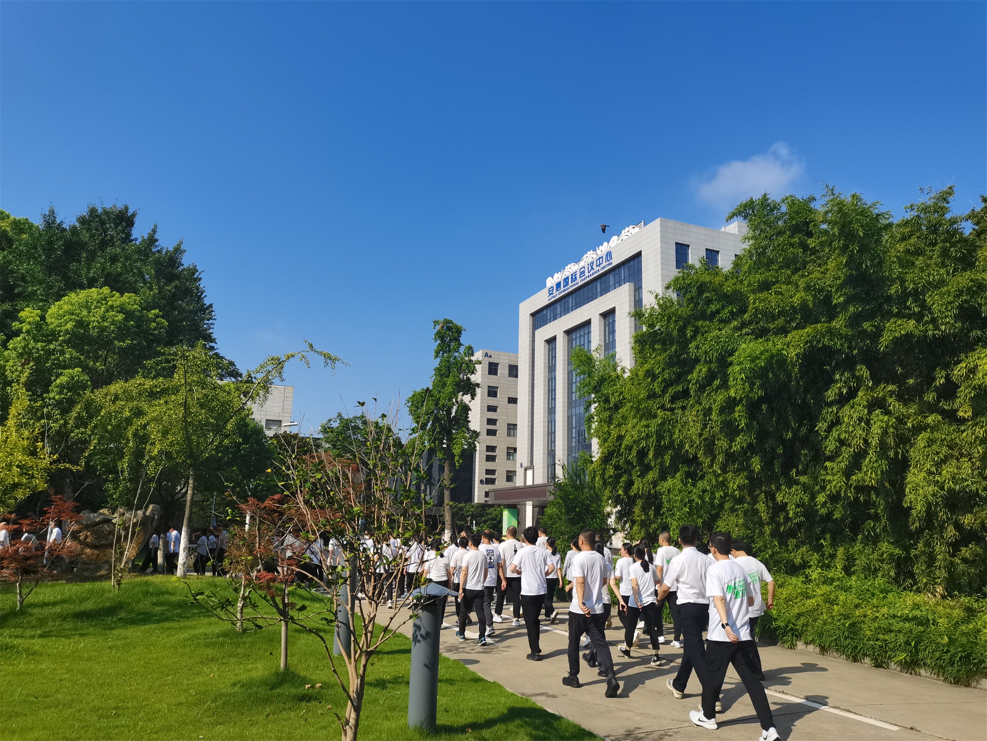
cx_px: 494
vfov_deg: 53.1
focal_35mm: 26
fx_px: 741
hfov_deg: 67.3
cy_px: 370
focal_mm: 5.58
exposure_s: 1/1481
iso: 50
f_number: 1.8
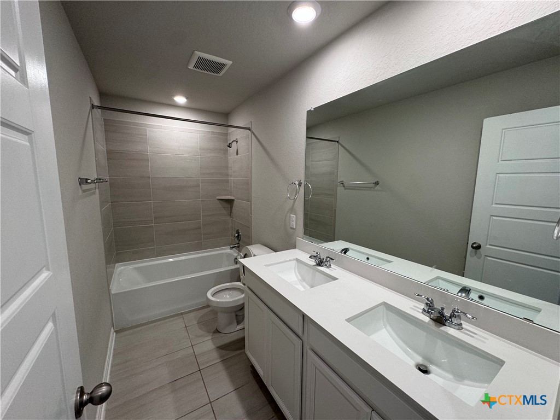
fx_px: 226
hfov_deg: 102.1
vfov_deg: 85.7
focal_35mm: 14
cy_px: 210
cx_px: 280
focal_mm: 2.22
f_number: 2.2
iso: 125
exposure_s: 1/120
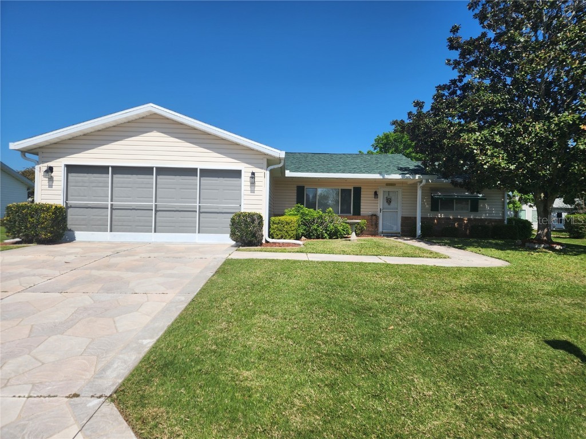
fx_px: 389
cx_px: 293
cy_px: 220
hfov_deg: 73.9
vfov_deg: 58.9
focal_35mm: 23
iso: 12
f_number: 1.8
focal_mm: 6.4
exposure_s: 1/1819
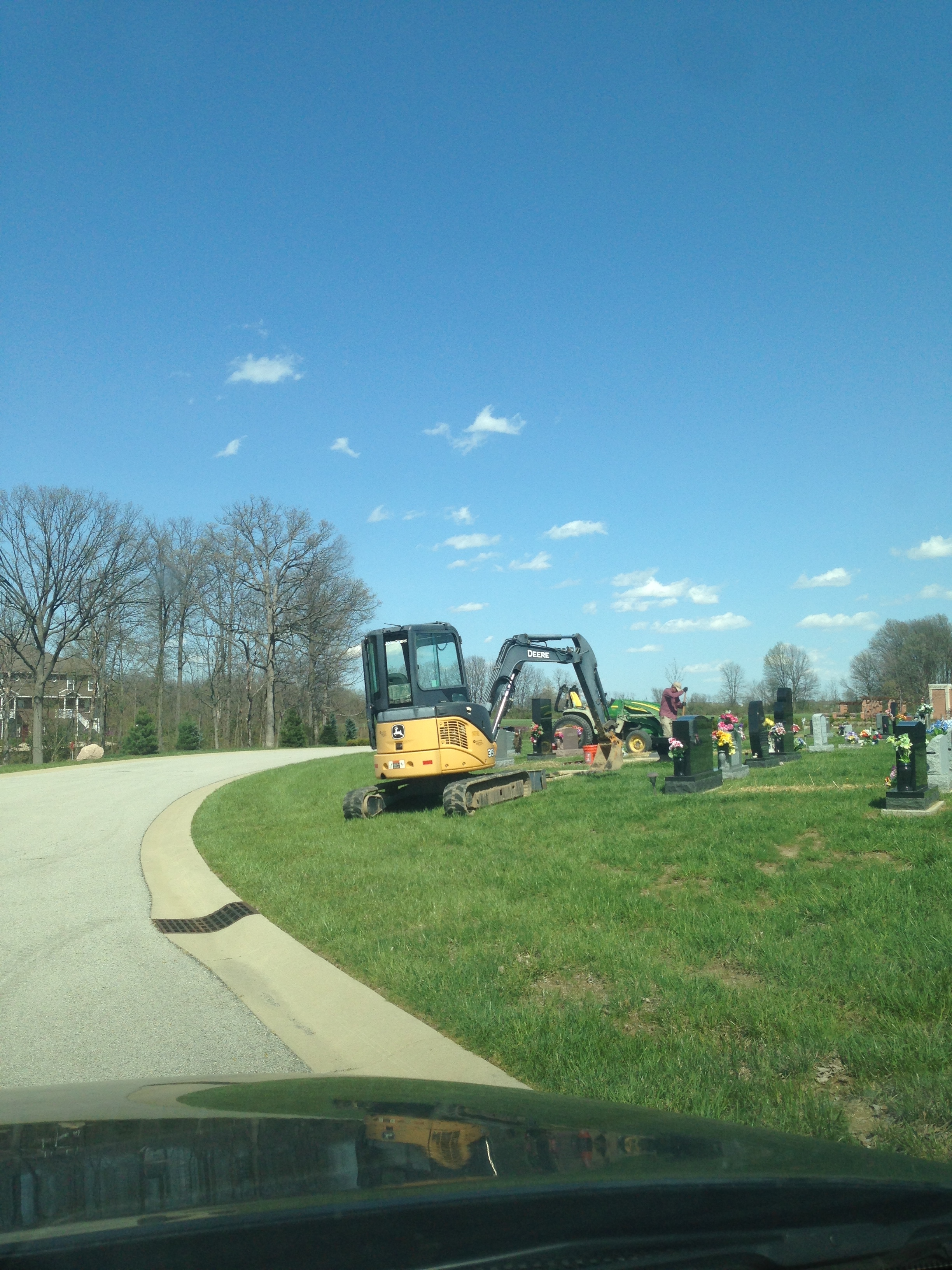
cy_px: 635
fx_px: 1210
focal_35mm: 33
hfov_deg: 42.9
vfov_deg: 55.4
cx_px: 476
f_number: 2.4
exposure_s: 1/1595
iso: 50
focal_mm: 4.12
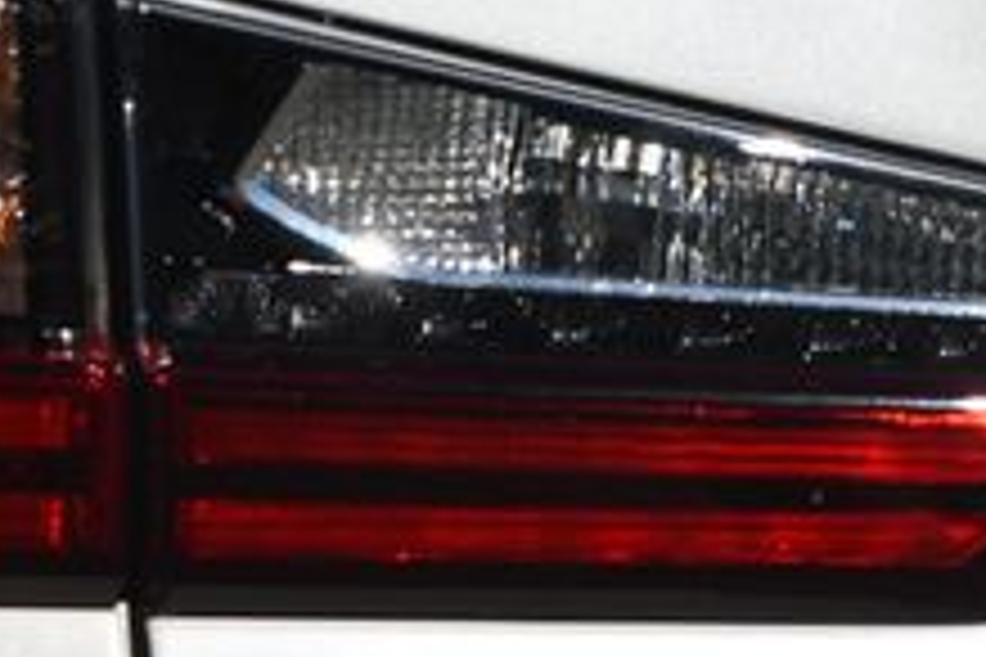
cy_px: 234
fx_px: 13228
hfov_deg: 4.3
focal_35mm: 483
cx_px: 360
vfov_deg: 2.8
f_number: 11
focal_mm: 110
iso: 100
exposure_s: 1/500
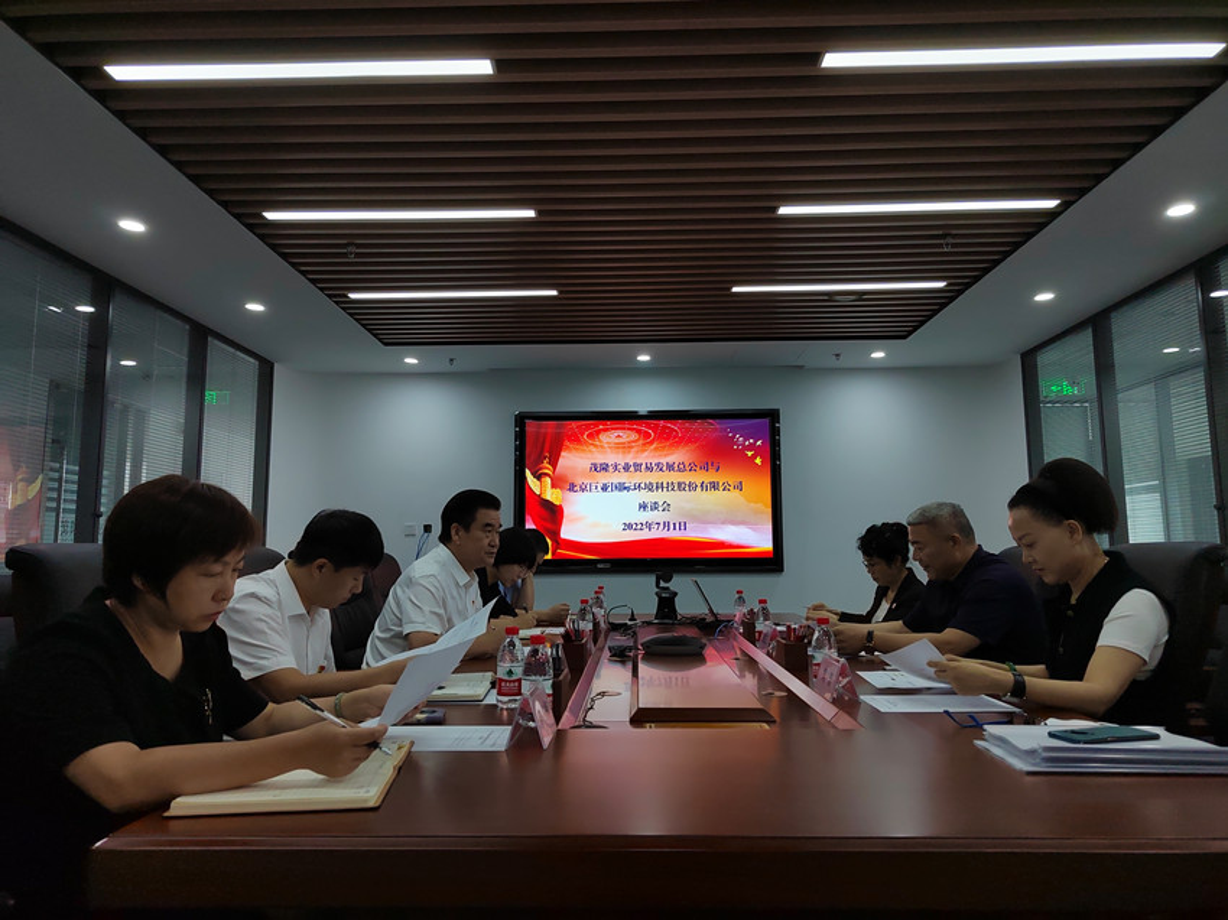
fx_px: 816
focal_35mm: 23
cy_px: 460
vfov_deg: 58.9
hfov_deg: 73.9
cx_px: 614
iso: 453
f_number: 1.9
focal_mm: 5.52
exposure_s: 1/100
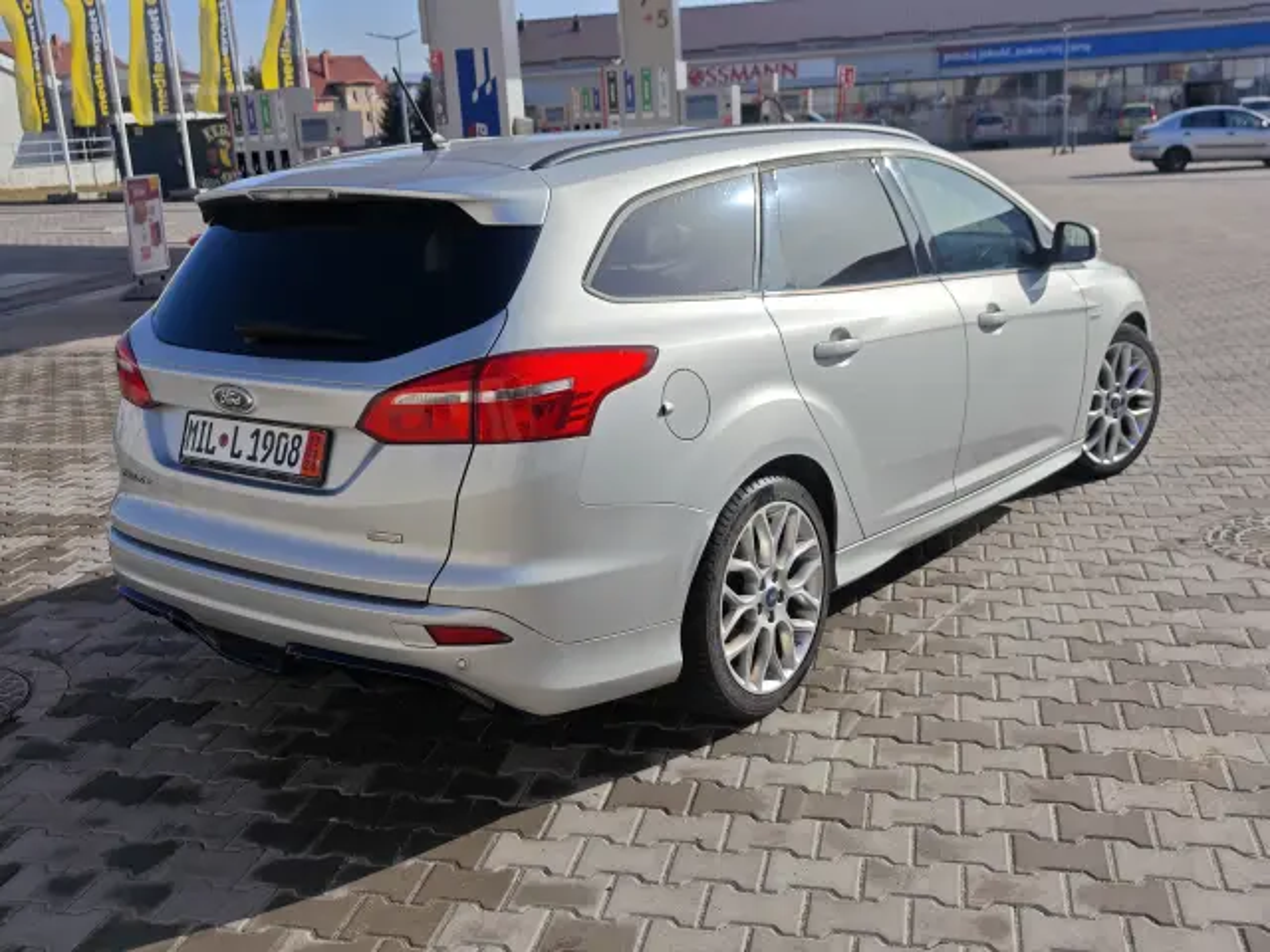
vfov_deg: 40.7
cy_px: 476
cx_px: 635
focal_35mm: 35
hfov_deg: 52.6
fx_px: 1284
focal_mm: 8.72
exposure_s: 1/3940
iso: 50
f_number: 2
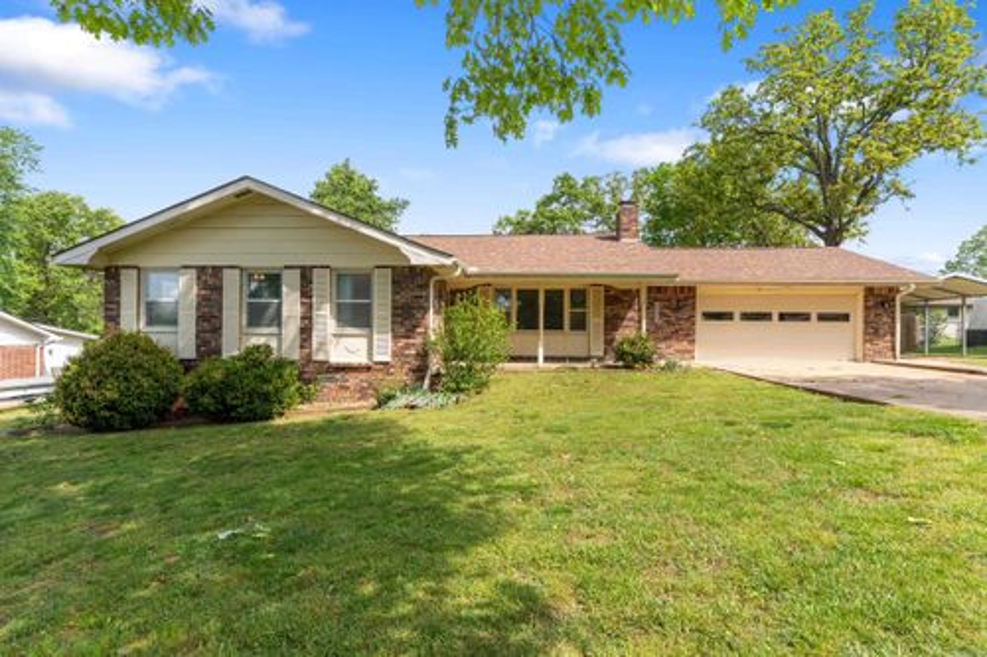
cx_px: 494
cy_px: 328
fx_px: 465
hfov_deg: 93.5
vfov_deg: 70.6
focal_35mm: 17
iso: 200
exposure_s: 1/100
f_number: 9
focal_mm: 11.3
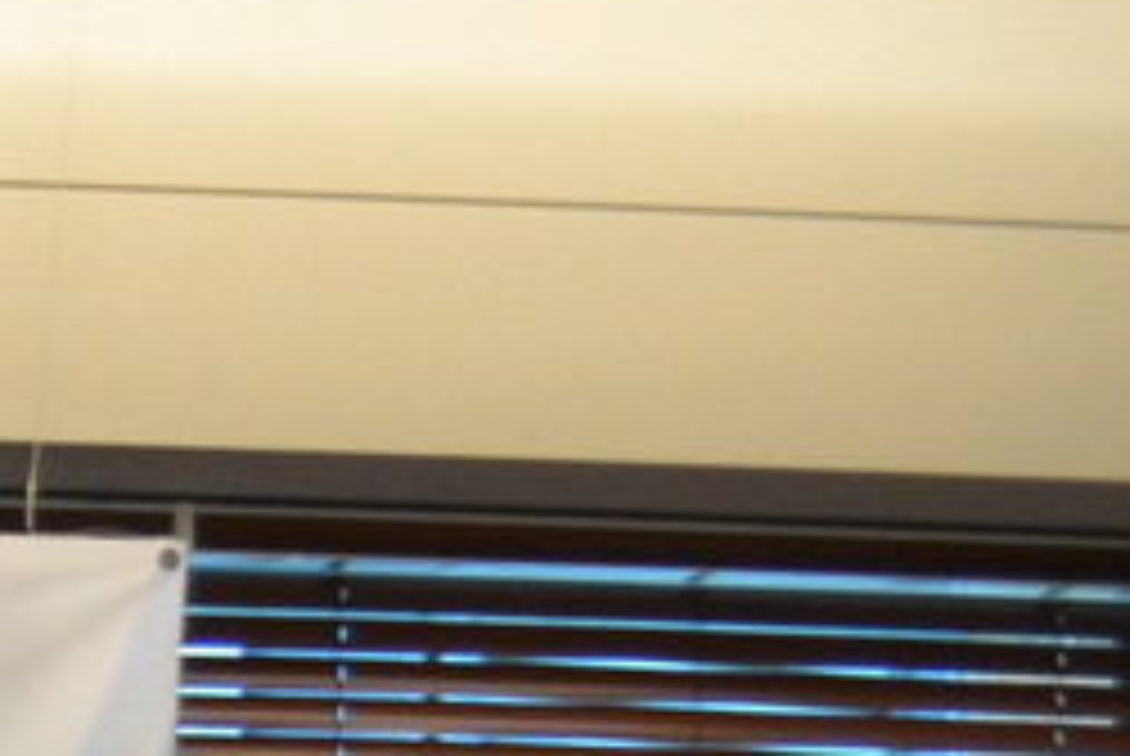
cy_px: 2153
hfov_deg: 8.9
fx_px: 6002
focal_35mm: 191
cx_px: -2201
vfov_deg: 6.6
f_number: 3.8
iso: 900
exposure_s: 1/60
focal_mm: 20
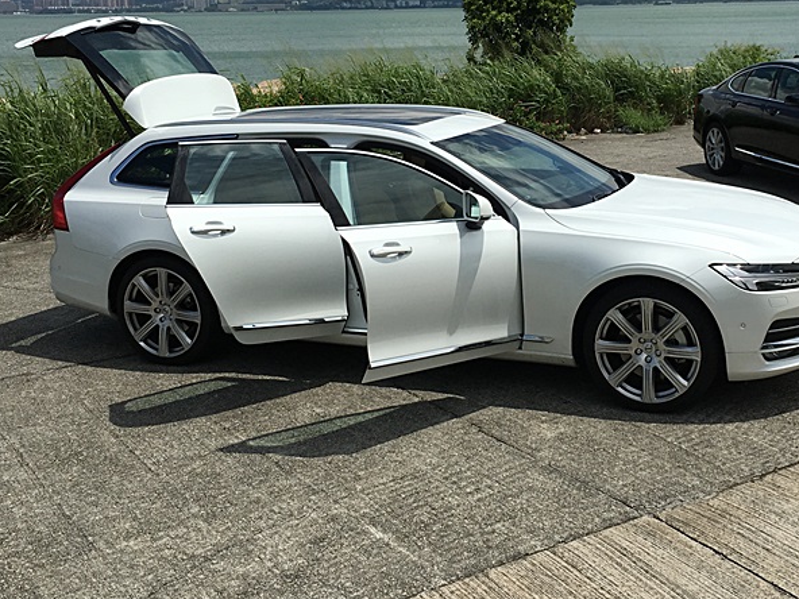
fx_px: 1131
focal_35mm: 49
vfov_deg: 29.4
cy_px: 190
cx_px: 497
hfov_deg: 38.7
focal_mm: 4.15
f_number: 2.2
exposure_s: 1/3846
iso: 25
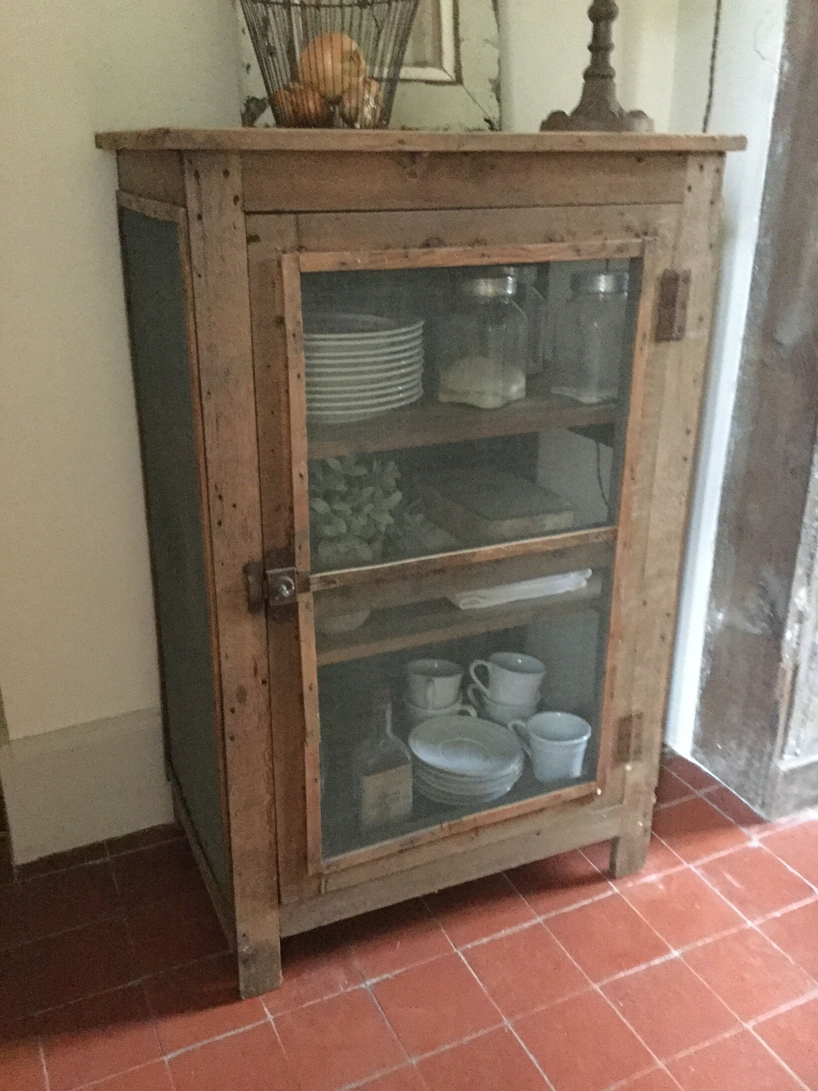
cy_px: 546
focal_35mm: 31
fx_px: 977
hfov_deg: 45.4
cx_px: 409
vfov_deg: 58.4
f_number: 2.4
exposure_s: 1/17
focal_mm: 3.3
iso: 800
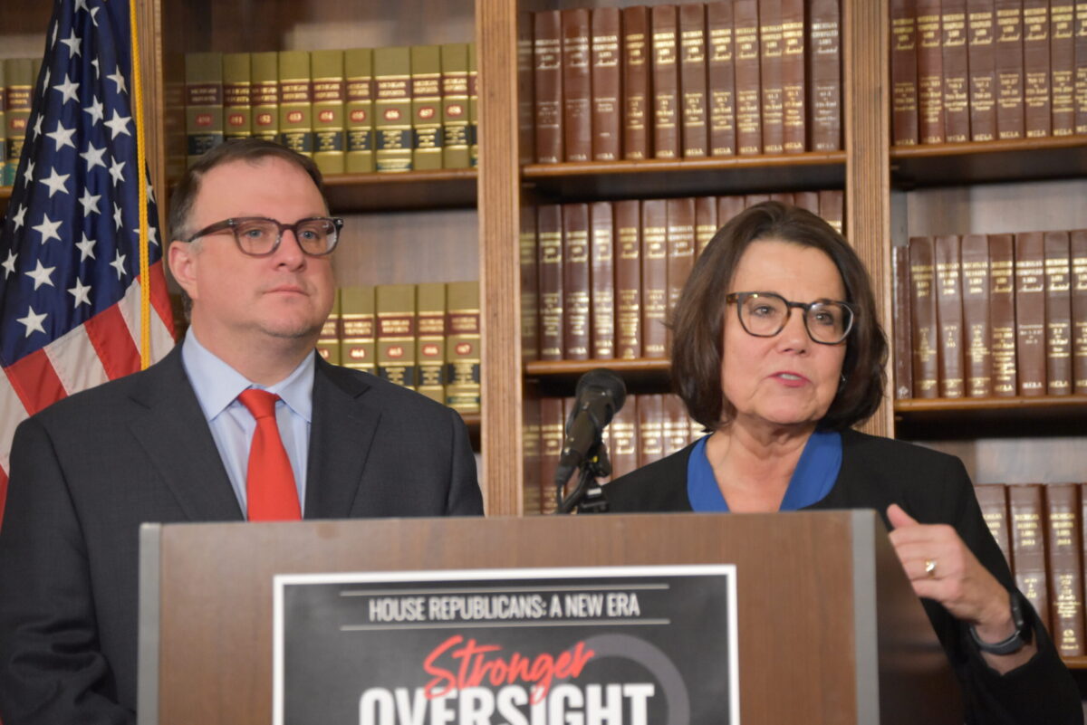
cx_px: 544
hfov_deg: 16.1
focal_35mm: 128
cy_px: 362
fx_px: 3851
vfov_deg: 10.8
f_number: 4.5
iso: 3200
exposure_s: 1/125
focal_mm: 85
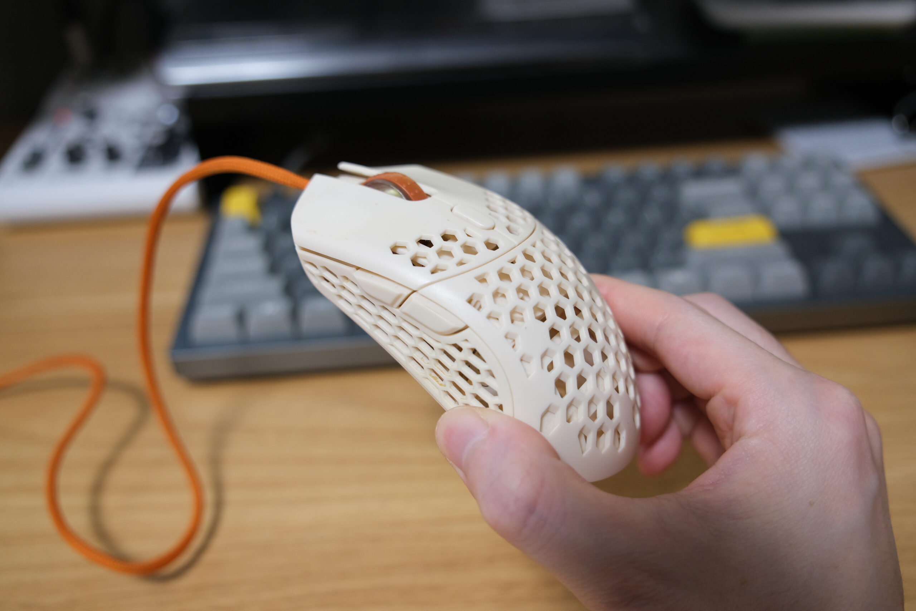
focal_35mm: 32
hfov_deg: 58.7
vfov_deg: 41.1
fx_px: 814
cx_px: 458
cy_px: 306
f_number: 2.8
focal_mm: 21
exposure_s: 1/100
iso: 800
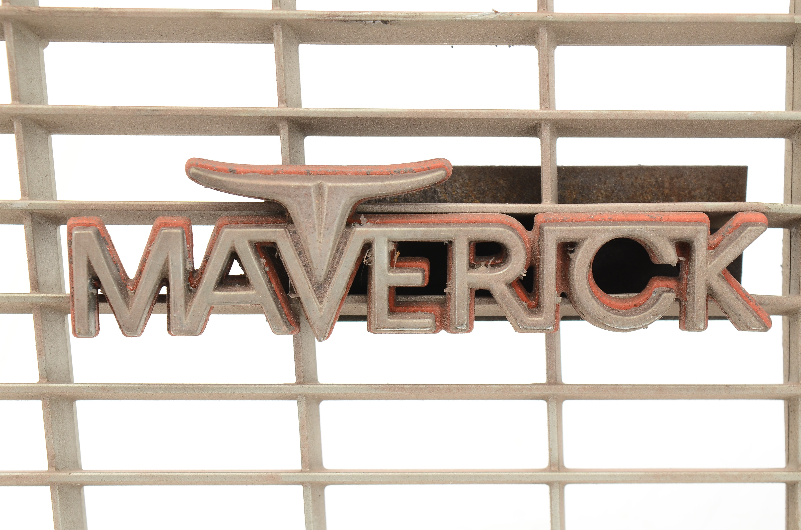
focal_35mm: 82
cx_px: 400
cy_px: 265
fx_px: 1832
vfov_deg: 16.5
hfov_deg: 24.7
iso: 320
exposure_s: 1/80
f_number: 10
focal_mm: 55
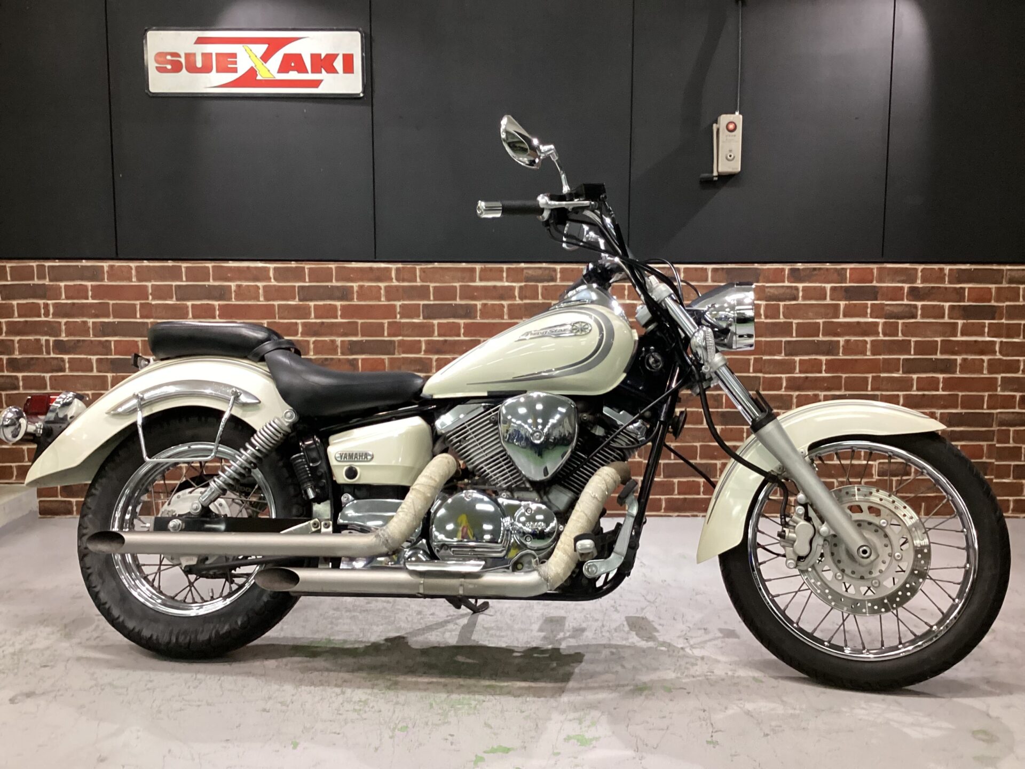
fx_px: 918
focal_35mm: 31
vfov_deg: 45.4
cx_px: 512
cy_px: 384
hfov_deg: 58.4
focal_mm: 3.3
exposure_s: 1/60
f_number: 2.4
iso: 250
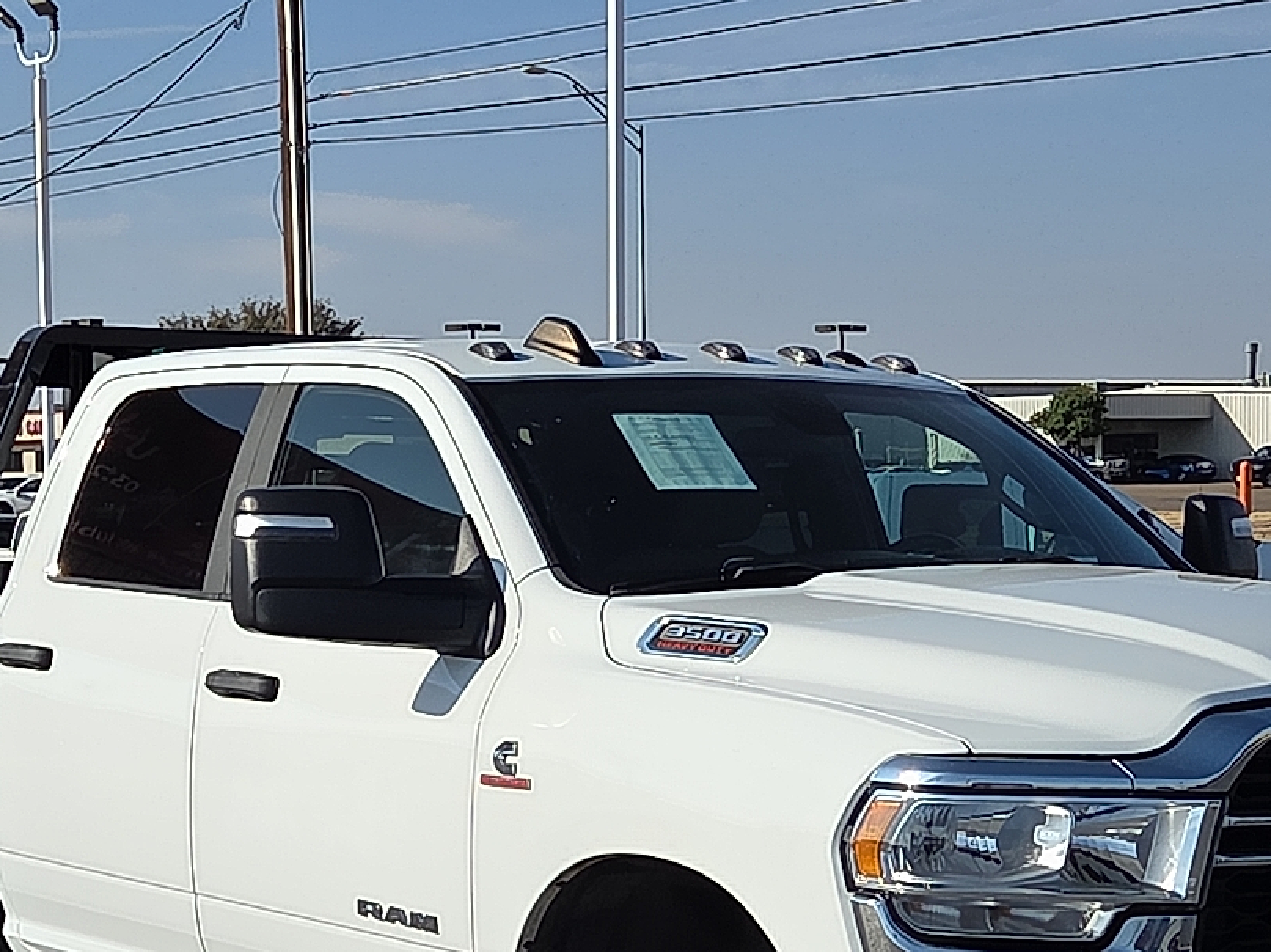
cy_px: 785
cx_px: 570
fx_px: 3413
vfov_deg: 15.8
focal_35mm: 93
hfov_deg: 21.1
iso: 74
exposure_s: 1/10000
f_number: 1.8
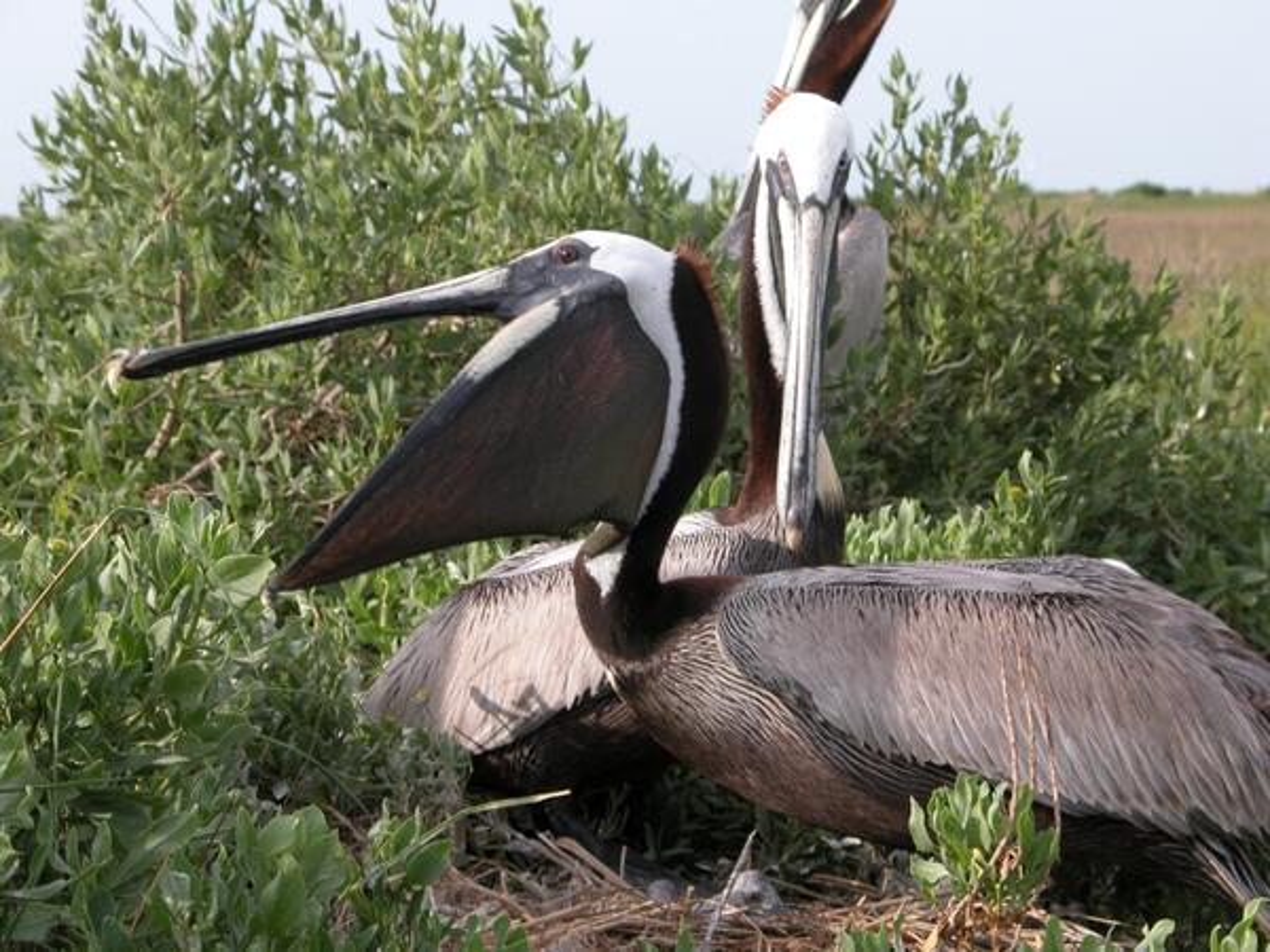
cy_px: 476
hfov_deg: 17.0
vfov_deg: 12.8
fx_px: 4256
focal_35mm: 116
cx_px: 635
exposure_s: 1/222
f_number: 5.3
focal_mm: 29.5
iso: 100
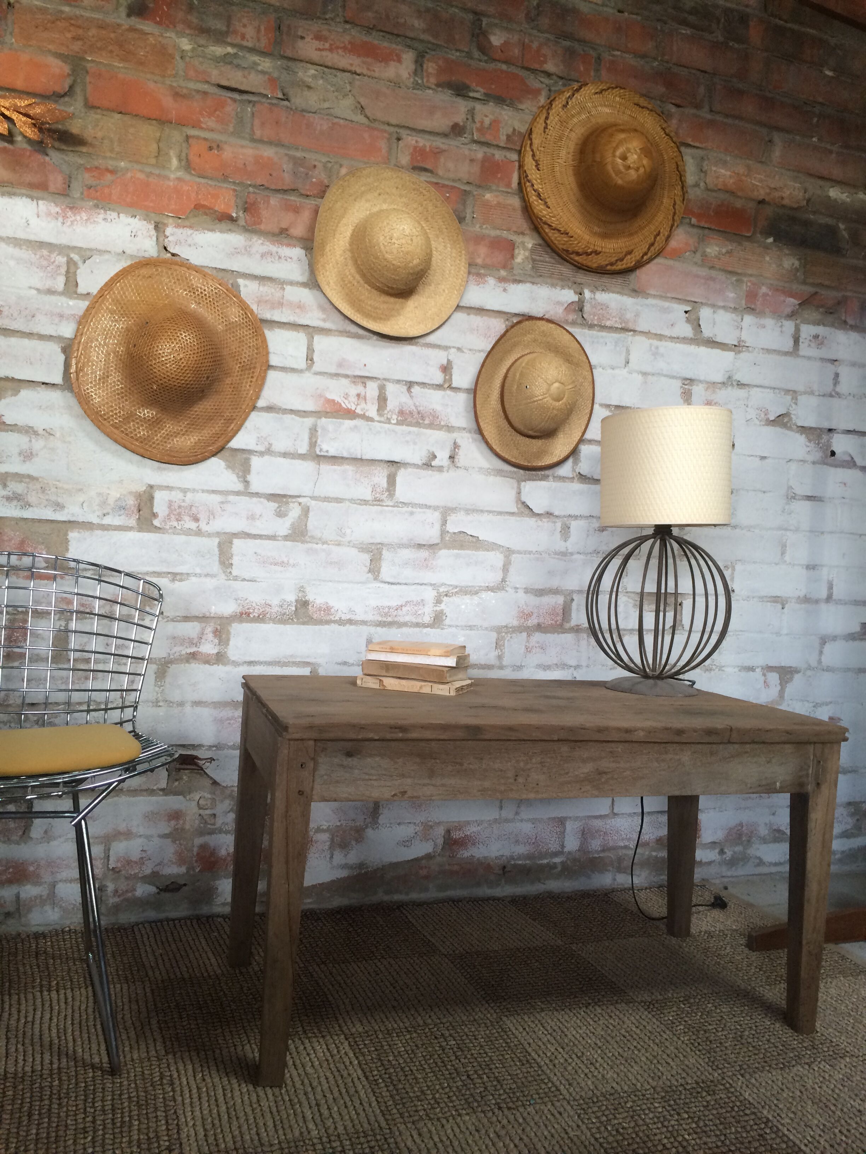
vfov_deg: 61.7
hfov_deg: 48.2
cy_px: 577
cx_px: 433
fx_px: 967
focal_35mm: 29
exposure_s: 1/30
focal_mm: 4.15
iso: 80
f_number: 2.2
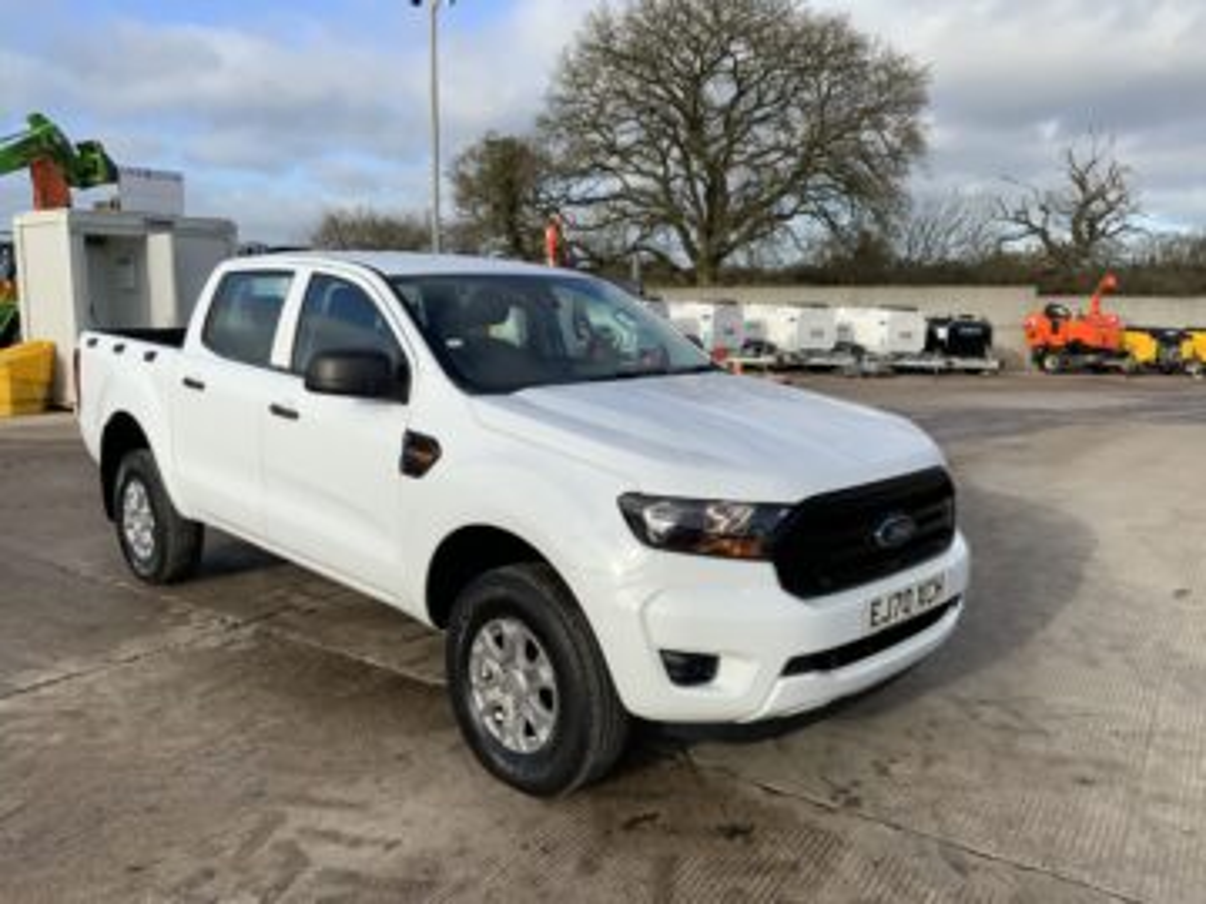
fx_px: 1010
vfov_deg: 48.2
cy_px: 452
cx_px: 603
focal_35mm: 29
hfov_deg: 61.7
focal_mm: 3
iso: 16
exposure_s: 1/1626
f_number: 1.8
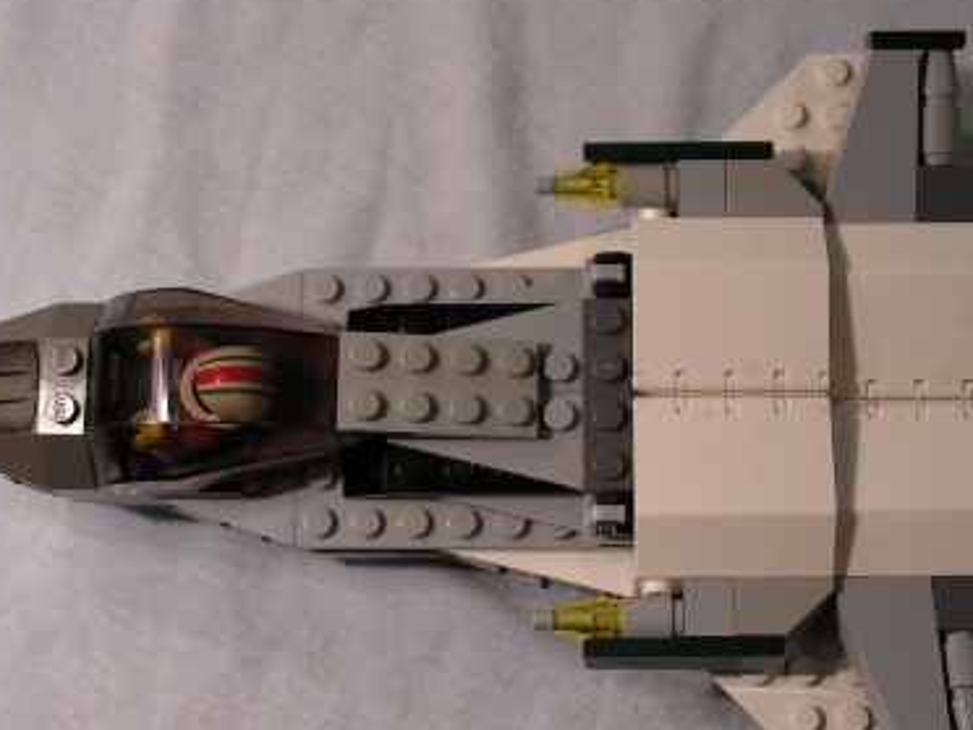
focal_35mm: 62
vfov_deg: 23.6
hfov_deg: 31.2
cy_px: 400
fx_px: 1743
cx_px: 513
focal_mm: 7.6
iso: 64
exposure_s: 1/50
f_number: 3.2
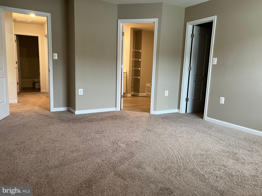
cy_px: 98
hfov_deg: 67.3
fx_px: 197
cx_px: 131
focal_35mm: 26
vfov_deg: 53.1
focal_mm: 5.1
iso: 160
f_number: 1.6
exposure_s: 1/60
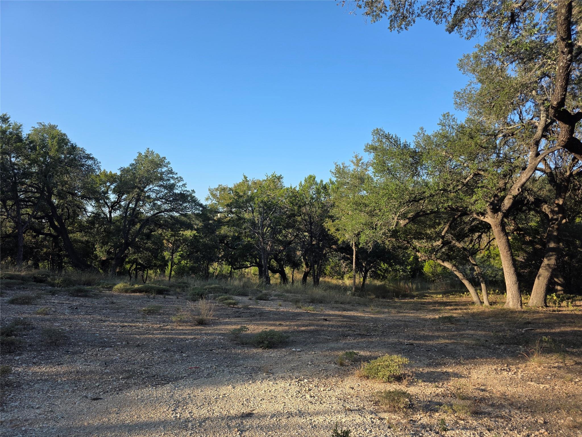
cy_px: 218
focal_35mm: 23
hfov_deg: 73.9
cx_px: 291
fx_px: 387
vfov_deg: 58.9
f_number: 1.7
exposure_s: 1/2524
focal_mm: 6.3
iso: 80
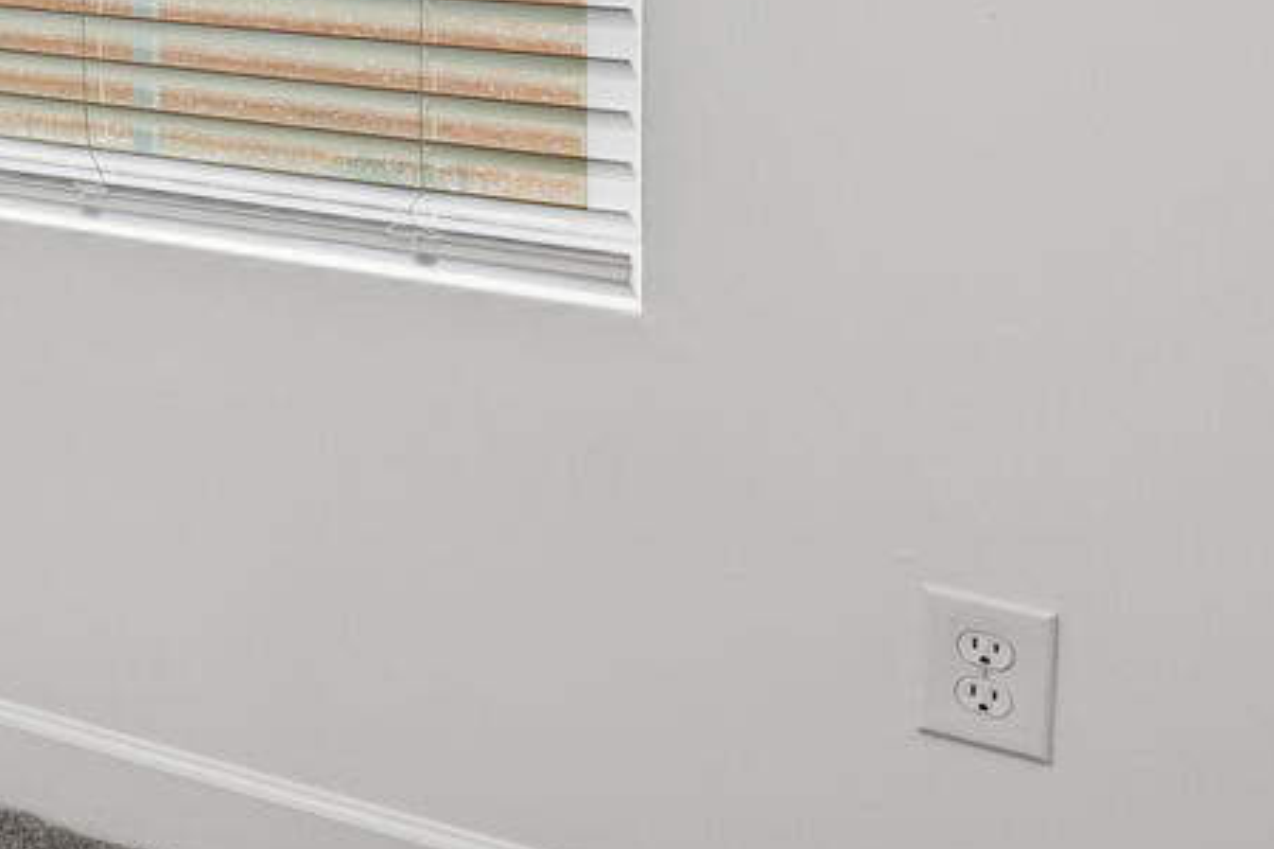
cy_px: -331
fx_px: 2582
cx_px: -1546
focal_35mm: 73
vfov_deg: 17.2
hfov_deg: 16.6
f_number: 9
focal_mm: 16
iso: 100
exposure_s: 1/6
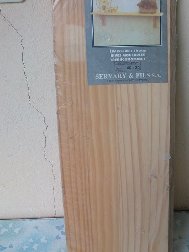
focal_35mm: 46
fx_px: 335
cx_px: 132
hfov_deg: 31.2
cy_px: 114
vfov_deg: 41.2
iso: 80
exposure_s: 1/139
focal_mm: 5.7
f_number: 2.9
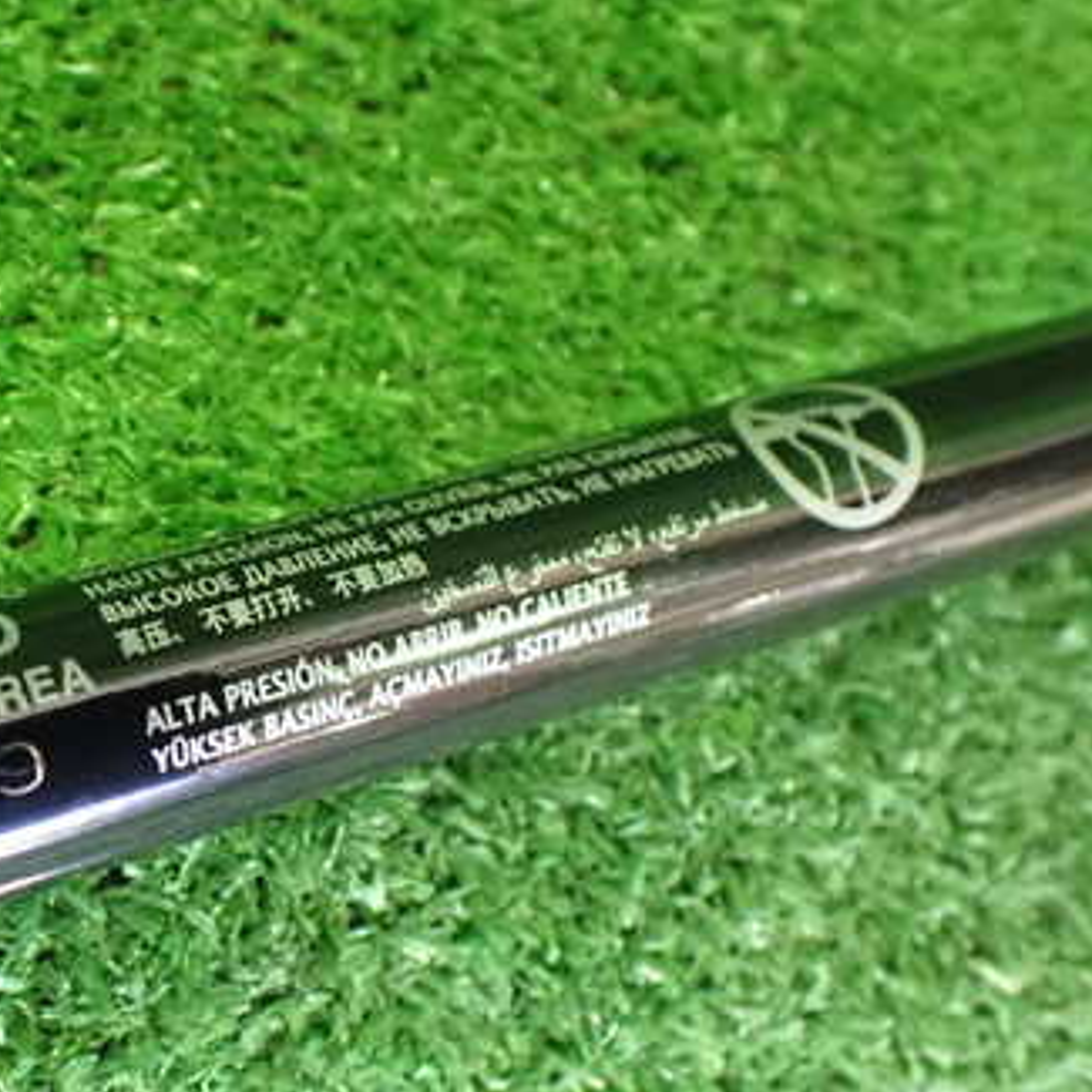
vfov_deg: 34.5
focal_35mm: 49
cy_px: 669
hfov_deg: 32.8
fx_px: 1749
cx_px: 94
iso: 1250
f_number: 2.3
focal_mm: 5.4
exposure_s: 1/30
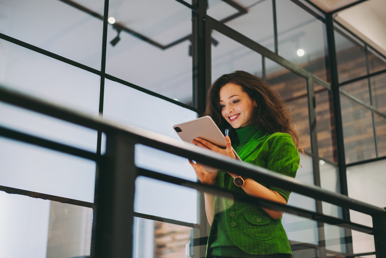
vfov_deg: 24.6
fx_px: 590
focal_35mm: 55
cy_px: 129
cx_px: 193
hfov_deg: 36.2
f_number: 1.8
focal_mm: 55
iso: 500
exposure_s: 1/250
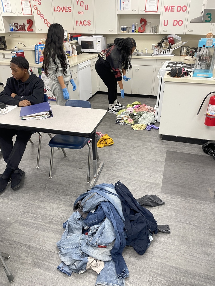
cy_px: 143
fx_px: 215
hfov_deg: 53.1
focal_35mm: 26
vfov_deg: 67.3
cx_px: 108
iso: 100
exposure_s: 1/60
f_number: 1.6
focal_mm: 4.2
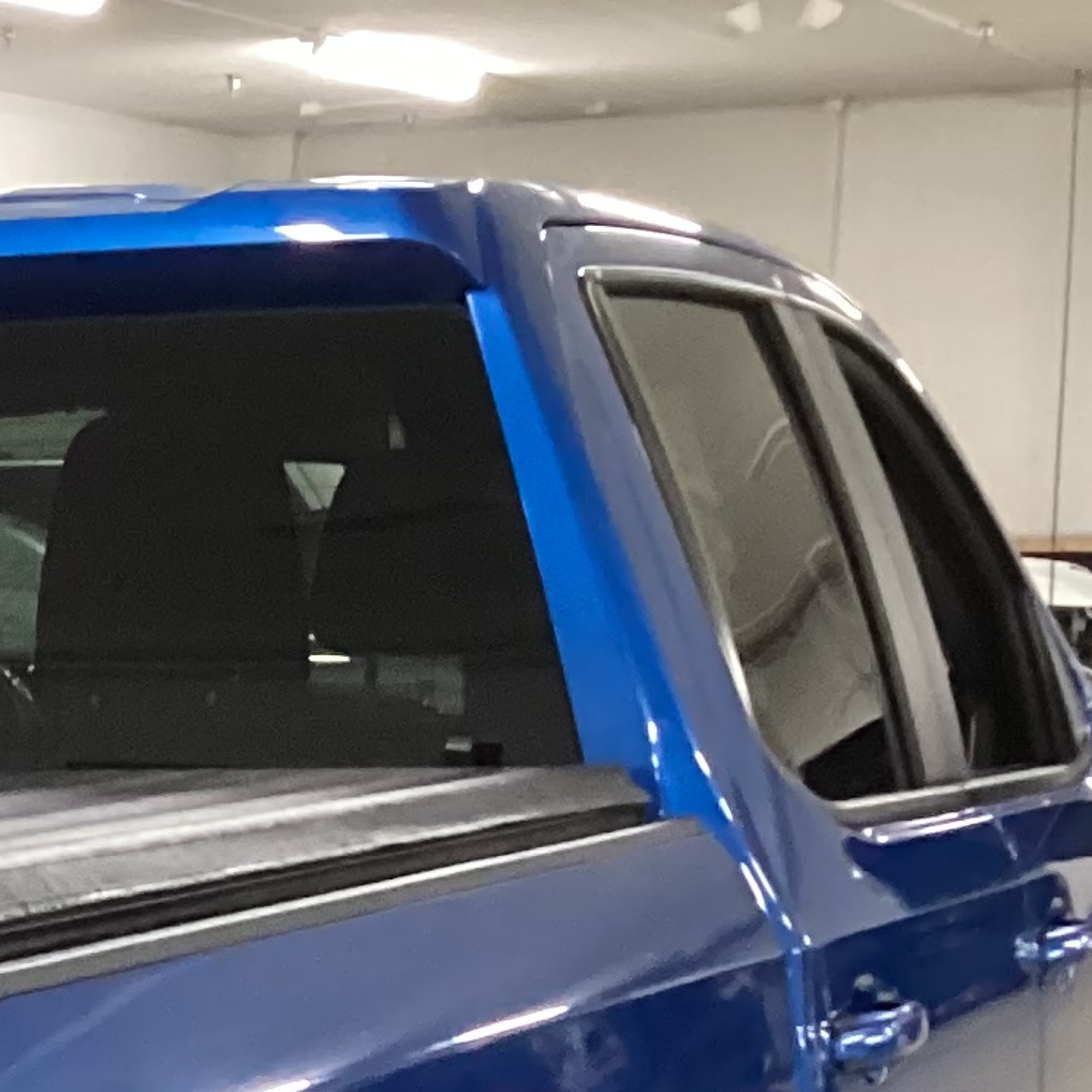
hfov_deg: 13.1
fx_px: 4283
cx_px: -882
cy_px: 1524
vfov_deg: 13.8
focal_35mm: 120
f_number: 2.4
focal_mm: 3.3
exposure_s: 1/40
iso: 320
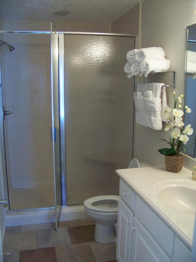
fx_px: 272
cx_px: 98
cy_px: 131
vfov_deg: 51.4
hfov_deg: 39.7
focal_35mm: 36
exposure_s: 1/30
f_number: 2.8
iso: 320
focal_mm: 5.85
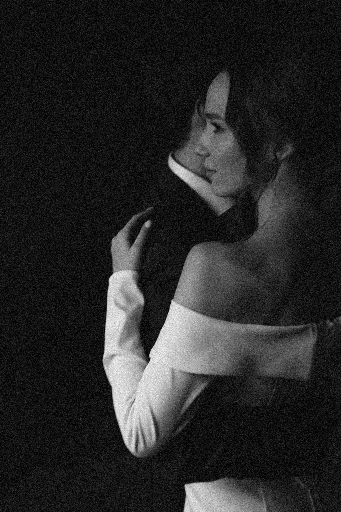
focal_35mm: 41
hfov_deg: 32.6
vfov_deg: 47.4
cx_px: 170
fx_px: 582
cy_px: 256
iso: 3200
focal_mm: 41
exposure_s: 1/125
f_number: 3.2
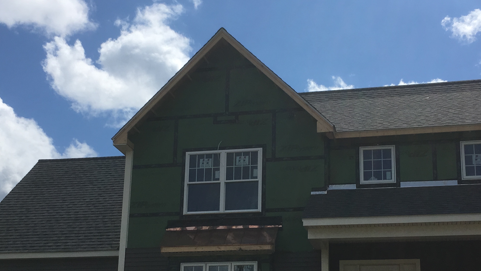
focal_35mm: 57
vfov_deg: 20.9
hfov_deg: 36.6
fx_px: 727
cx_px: 255
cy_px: 204
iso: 25
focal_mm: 4.15
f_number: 2.2
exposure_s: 1/3344
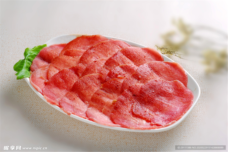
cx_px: 114
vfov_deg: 15.2
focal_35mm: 90
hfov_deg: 22.6
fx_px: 571
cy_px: 76
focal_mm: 60
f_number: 10
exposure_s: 1/125
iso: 100
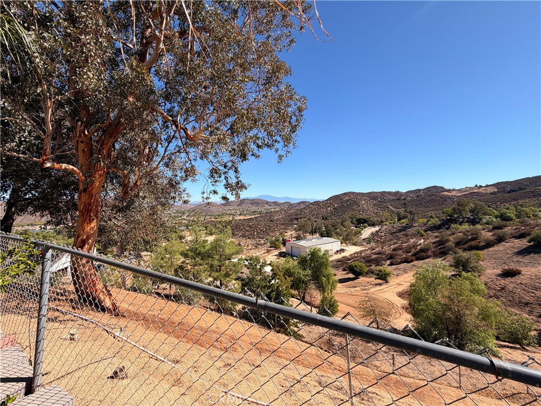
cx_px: 270
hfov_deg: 102.1
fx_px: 219
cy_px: 203
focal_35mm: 14
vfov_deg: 85.7
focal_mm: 2.22
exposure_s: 1/770
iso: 25
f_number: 2.2
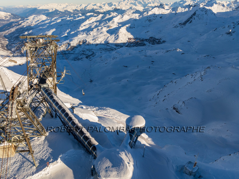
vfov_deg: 56.8
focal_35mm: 24
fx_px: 166
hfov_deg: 71.6
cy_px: 90
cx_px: 120
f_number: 11
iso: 200
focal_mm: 12.3
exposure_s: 1/240
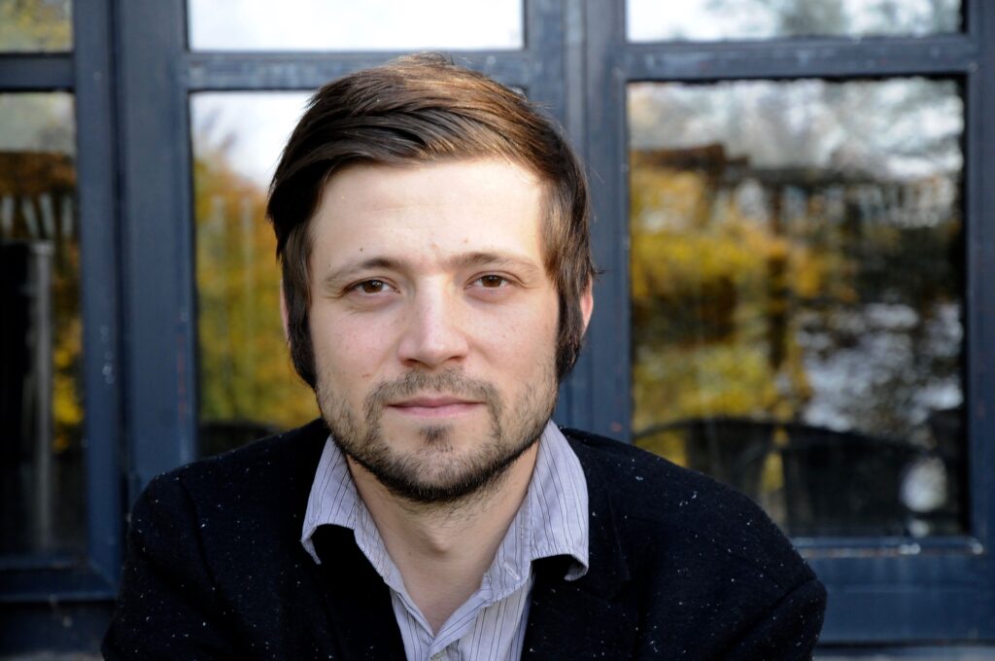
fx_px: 2319
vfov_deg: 16.2
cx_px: 498
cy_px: 330
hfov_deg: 24.2
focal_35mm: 84
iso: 800
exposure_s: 1/160
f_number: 6.3
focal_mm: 56
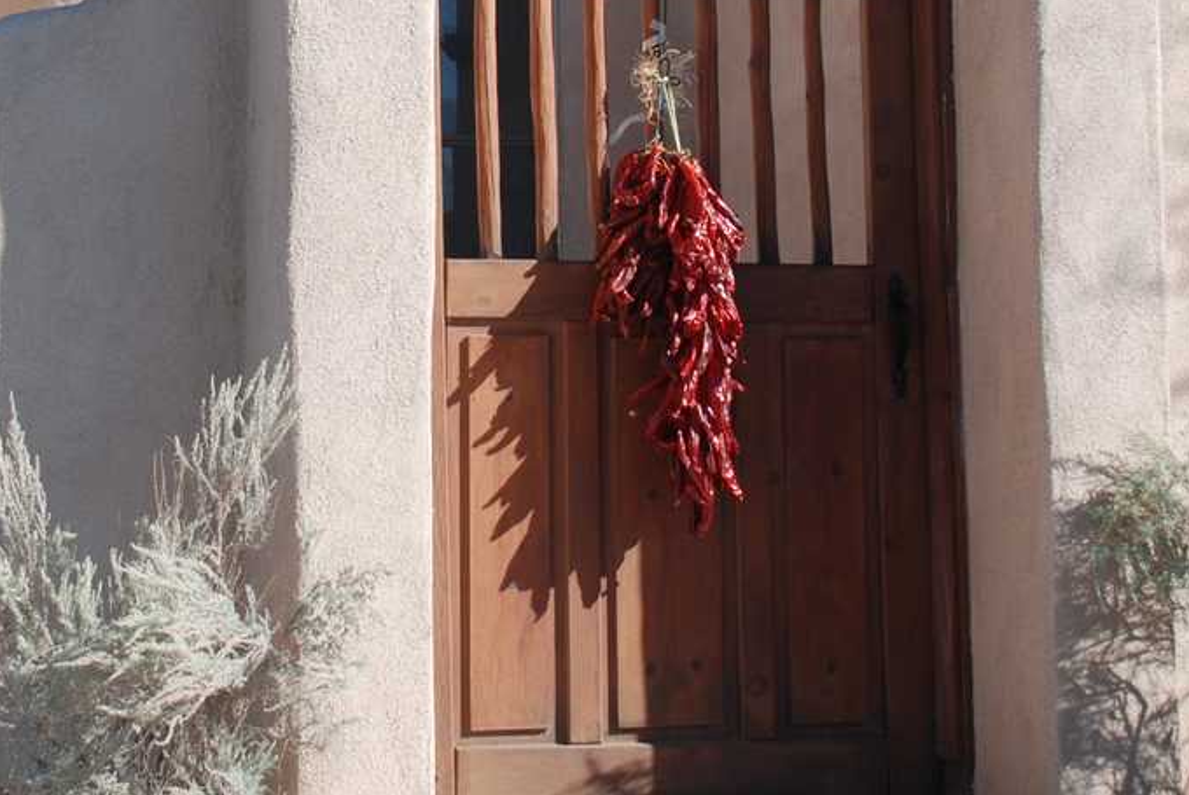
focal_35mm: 102
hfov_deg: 19.9
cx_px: 434
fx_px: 3376
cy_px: 133
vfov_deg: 13.4
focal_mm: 31
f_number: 7.1
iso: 100
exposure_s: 1/200
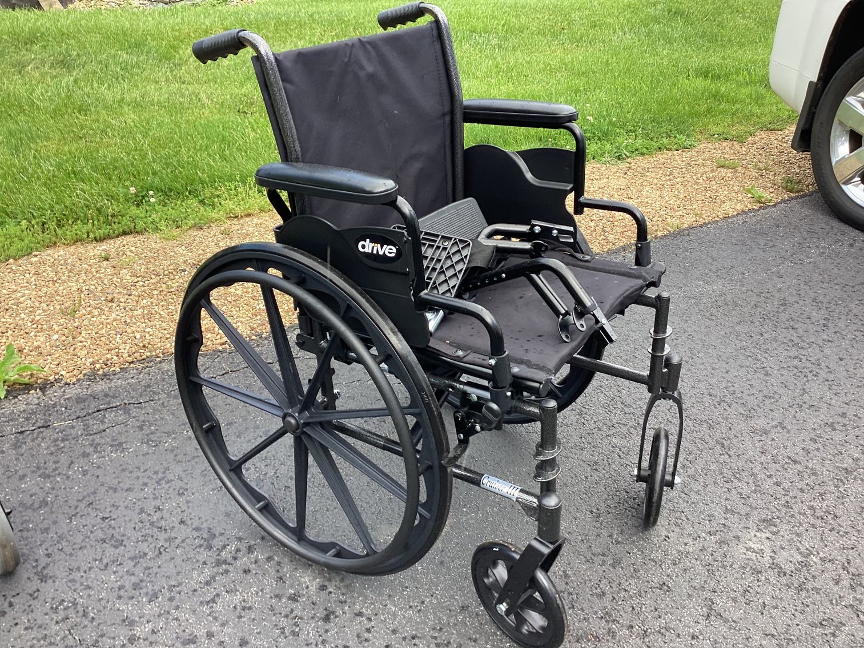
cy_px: 324
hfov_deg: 58.3
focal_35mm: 31
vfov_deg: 45.4
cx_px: 432
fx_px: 774
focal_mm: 3.3
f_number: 2.4
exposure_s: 1/128
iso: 25
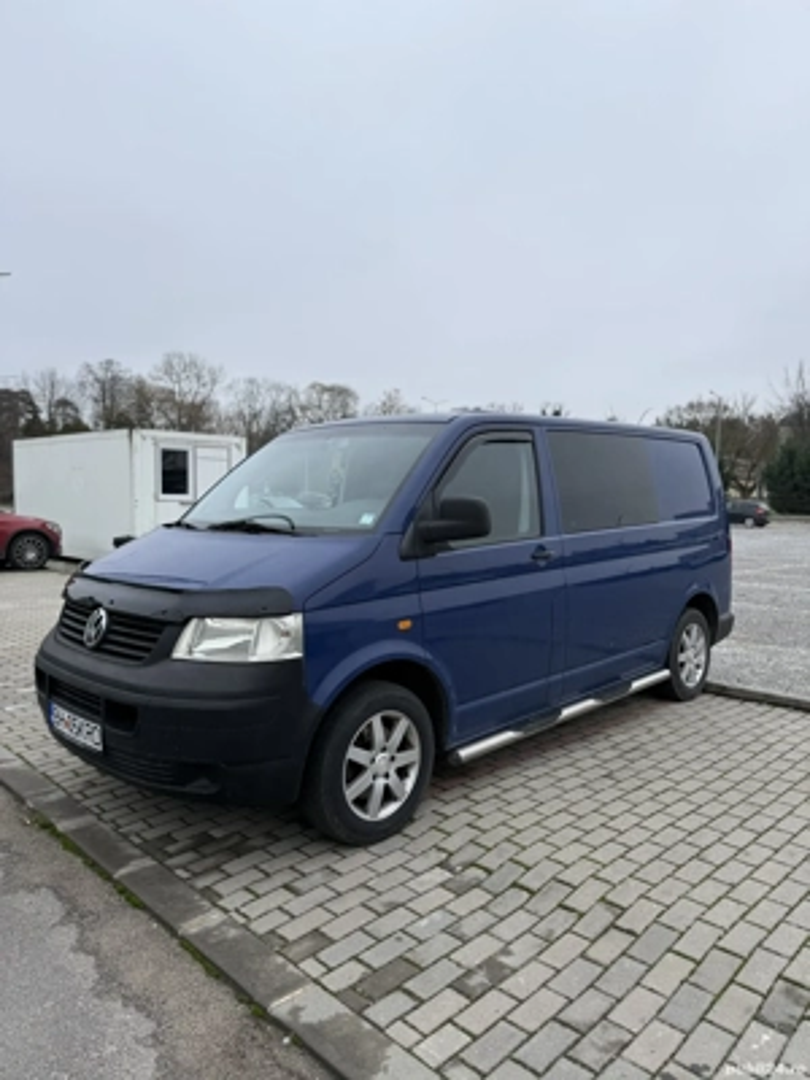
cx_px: 405
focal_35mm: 24
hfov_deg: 56.8
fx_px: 749
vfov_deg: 71.6
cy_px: 540
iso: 80
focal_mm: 6.76
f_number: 1.78
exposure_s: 1/765
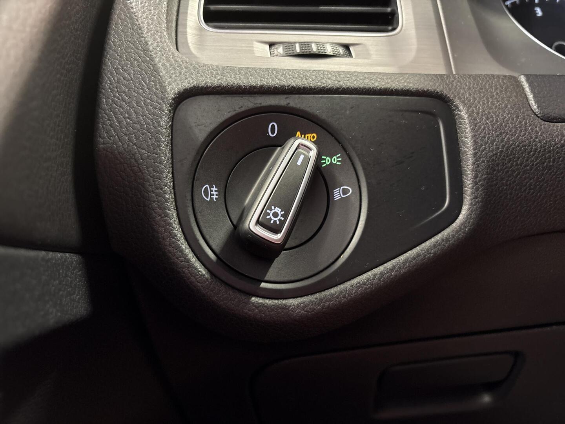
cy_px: 212
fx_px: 424
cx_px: 282
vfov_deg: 53.1
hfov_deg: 67.3
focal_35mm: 26
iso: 500
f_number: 1.6
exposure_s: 1/25
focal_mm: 5.96
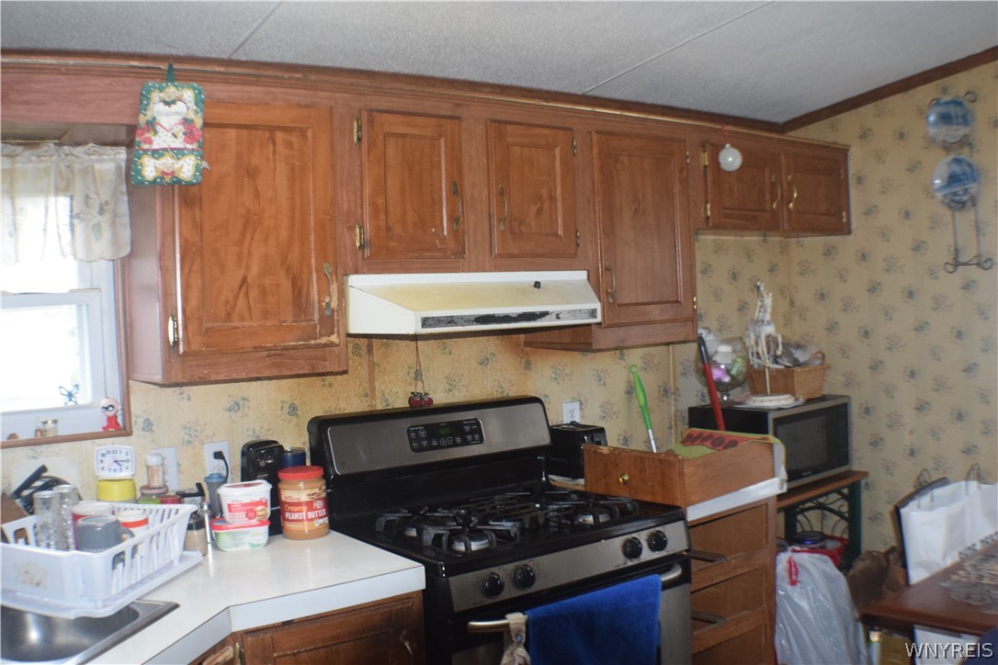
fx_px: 1414
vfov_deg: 26.5
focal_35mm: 51
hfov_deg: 38.9
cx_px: 499
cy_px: 332
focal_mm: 34
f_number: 4.5
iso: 1600
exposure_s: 1/60
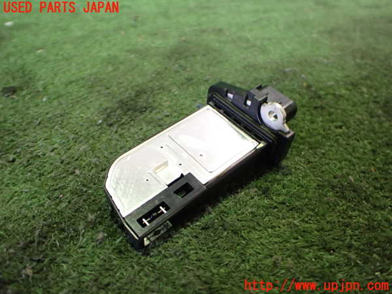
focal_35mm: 30
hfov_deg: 60.0
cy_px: 147
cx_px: 196
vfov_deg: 46.8
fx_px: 340
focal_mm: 5.4
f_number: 2.3
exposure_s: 1/50
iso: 800
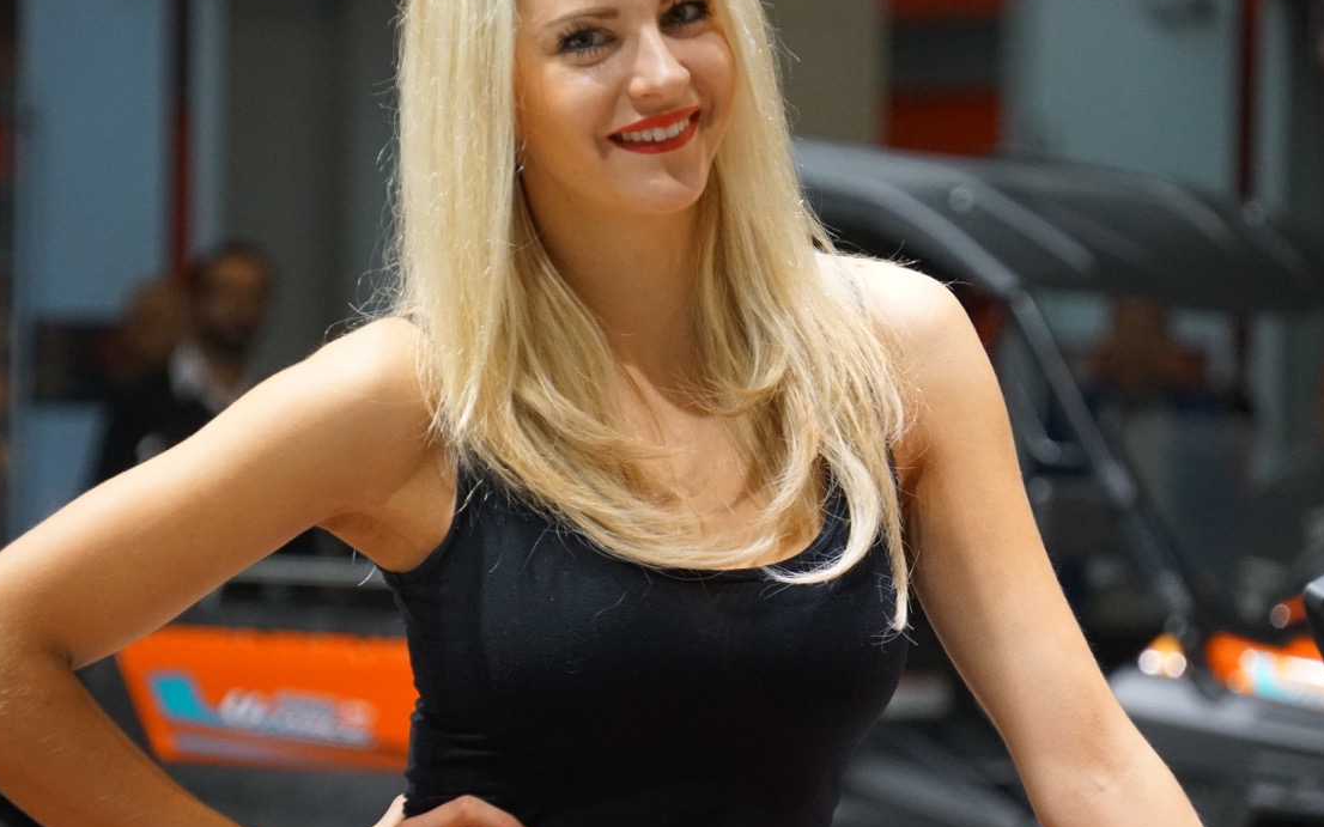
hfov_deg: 7.6
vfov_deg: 4.8
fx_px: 9958
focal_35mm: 276
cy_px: 339
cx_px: 679
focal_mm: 156
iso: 5000
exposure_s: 1/250
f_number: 6.3
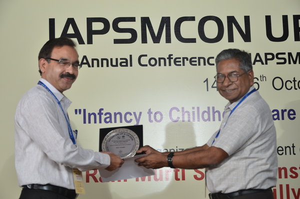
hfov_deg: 23.4
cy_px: 100
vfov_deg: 15.6
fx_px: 723
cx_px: 150
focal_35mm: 87
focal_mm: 58
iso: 200
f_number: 5.6
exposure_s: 1/125
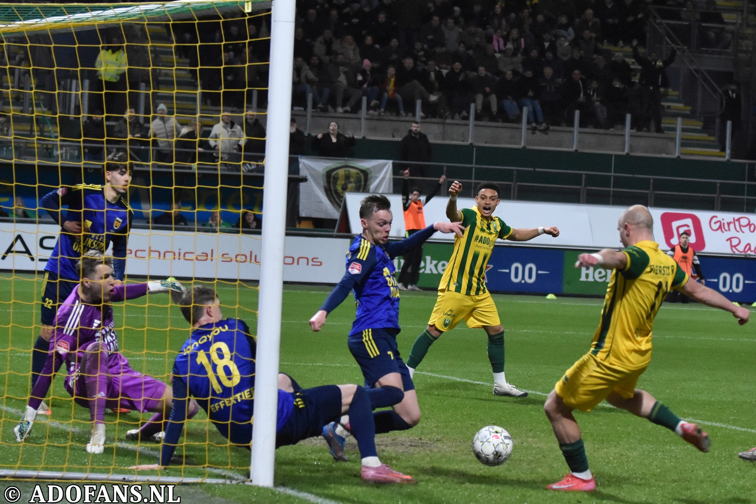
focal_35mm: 105
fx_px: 2205
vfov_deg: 13.0
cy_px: 252
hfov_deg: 19.5
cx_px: 378
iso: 2500
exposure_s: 1/640
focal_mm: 70
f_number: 2.8
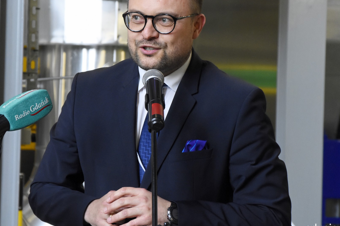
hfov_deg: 15.3
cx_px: 145
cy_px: 98
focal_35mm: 134
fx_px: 1265
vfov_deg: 10.2
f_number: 5
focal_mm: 70
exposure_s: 1/100
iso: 2000
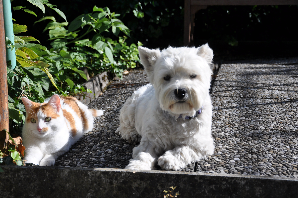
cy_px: 99
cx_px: 149
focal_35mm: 75
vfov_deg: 18.1
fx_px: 620
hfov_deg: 27.0
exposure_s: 1/640
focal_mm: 50
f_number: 5
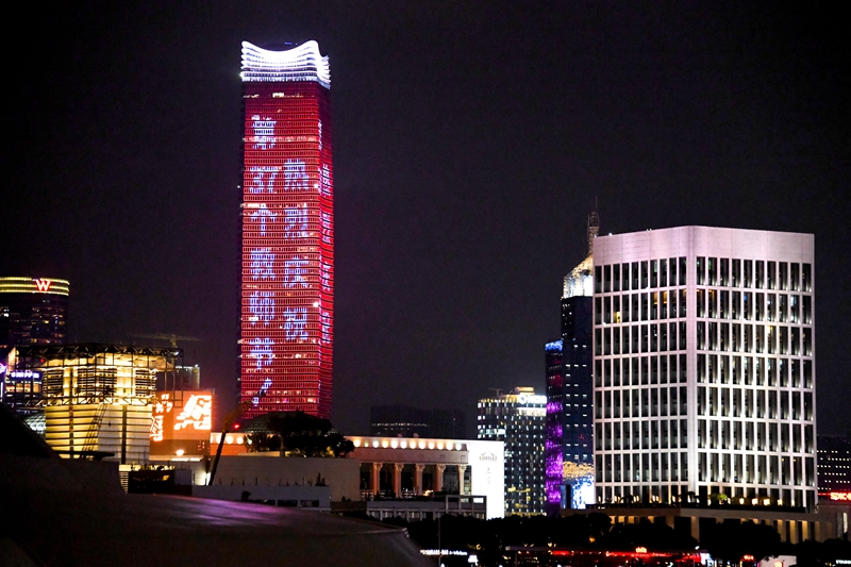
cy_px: 284
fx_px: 3427
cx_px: 426
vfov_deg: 9.5
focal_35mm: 145
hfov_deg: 14.2
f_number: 5.6
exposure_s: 1/160
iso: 10000
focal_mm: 145
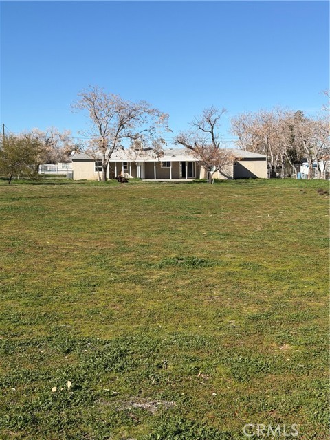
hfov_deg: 30.3
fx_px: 610
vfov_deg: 39.7
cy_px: 220
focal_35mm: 48
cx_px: 165
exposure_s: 1/5208
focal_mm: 6.76
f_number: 1.78
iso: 64
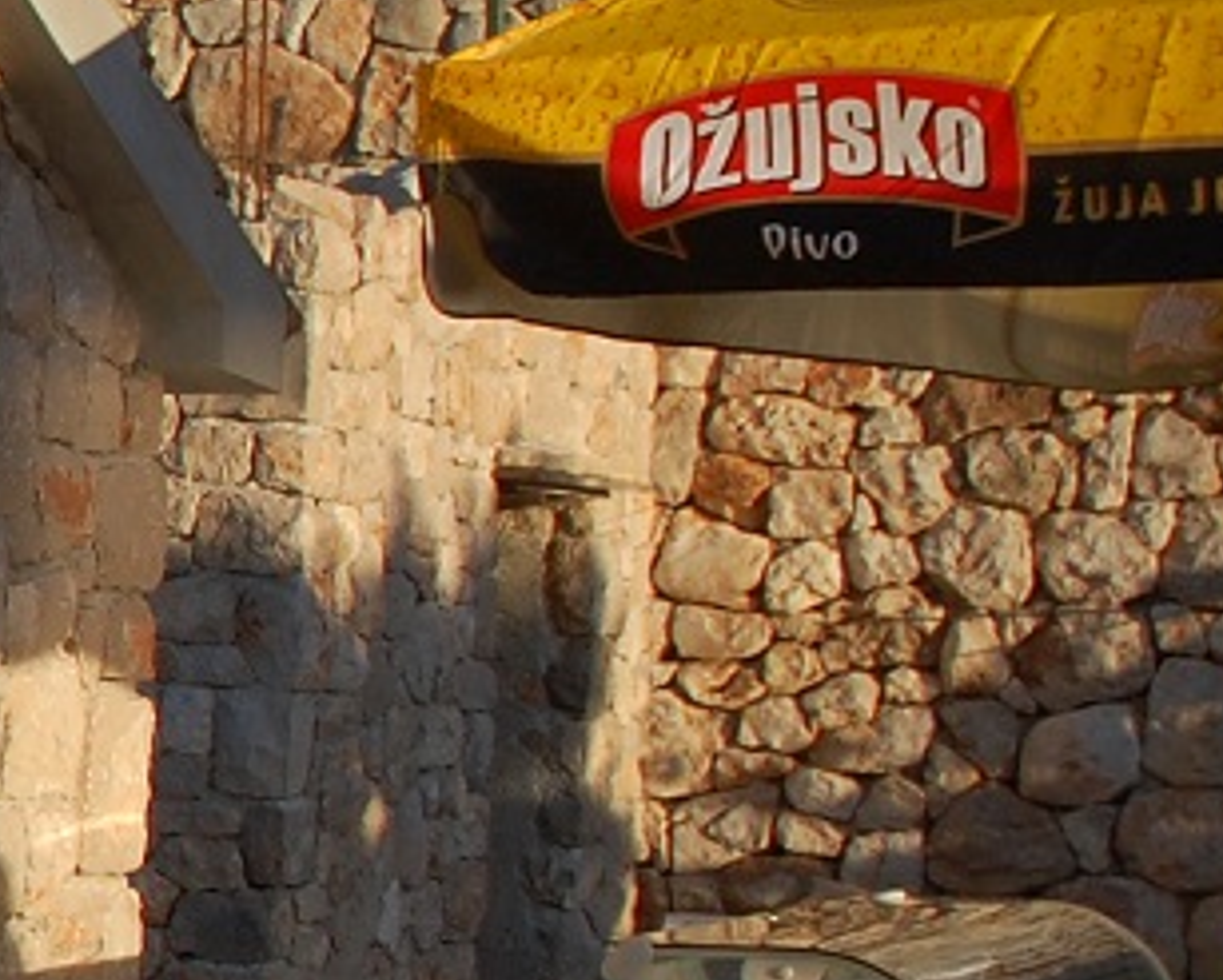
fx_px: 4491
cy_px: 817
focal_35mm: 124
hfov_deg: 12.6
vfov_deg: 12.4
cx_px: -1582
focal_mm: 18
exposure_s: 1/250
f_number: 8
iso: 200
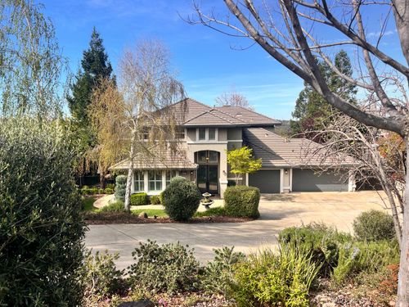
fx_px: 307
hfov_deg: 67.3
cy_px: 154
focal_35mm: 26
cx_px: 204
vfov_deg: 53.1
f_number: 1.6
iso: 50
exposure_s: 1/2137
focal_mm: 5.1
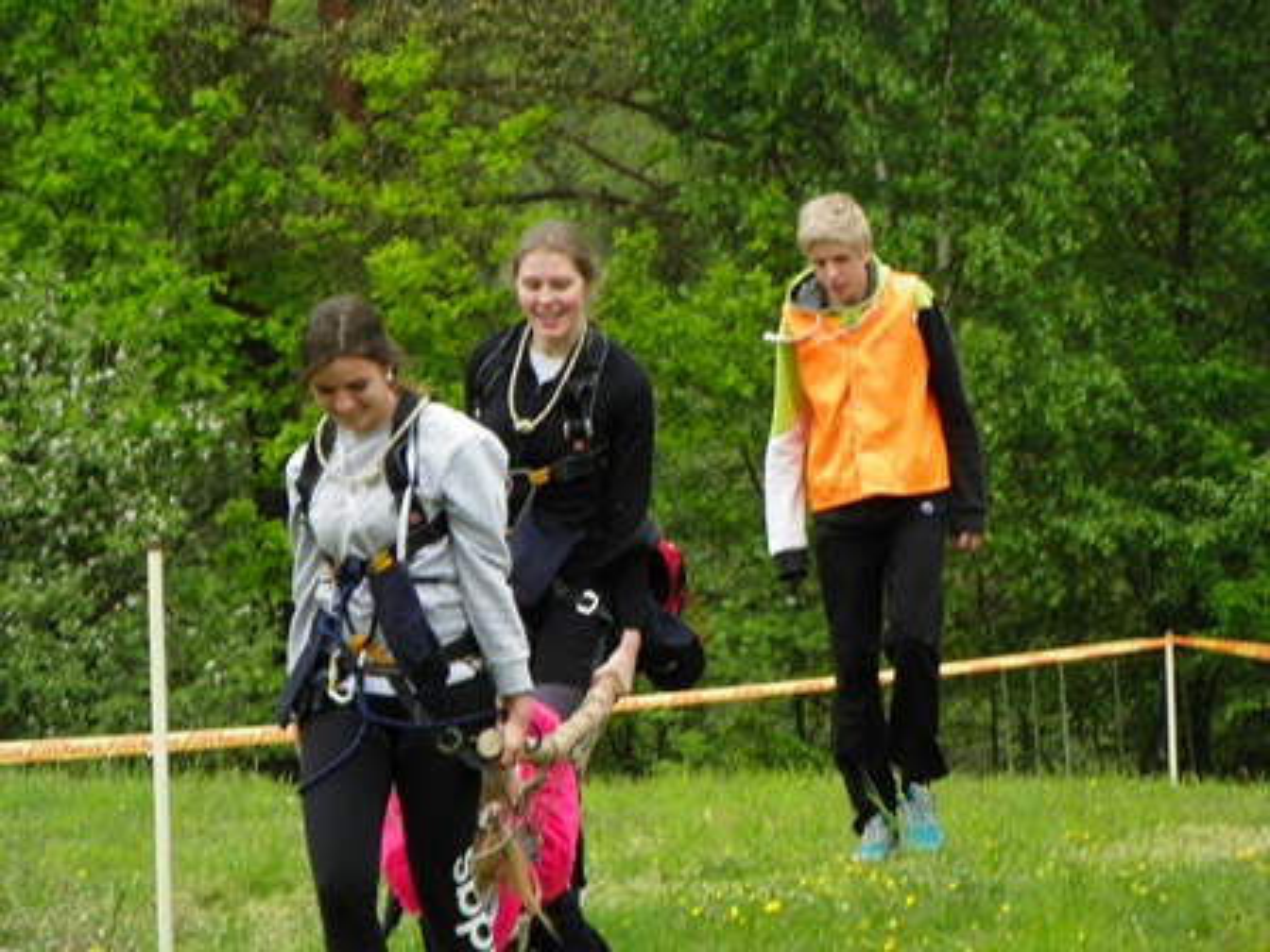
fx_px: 7778
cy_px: 476
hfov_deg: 9.3
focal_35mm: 212
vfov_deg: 7.0
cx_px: 635
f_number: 4.5
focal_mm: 37.7
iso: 200
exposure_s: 1/320
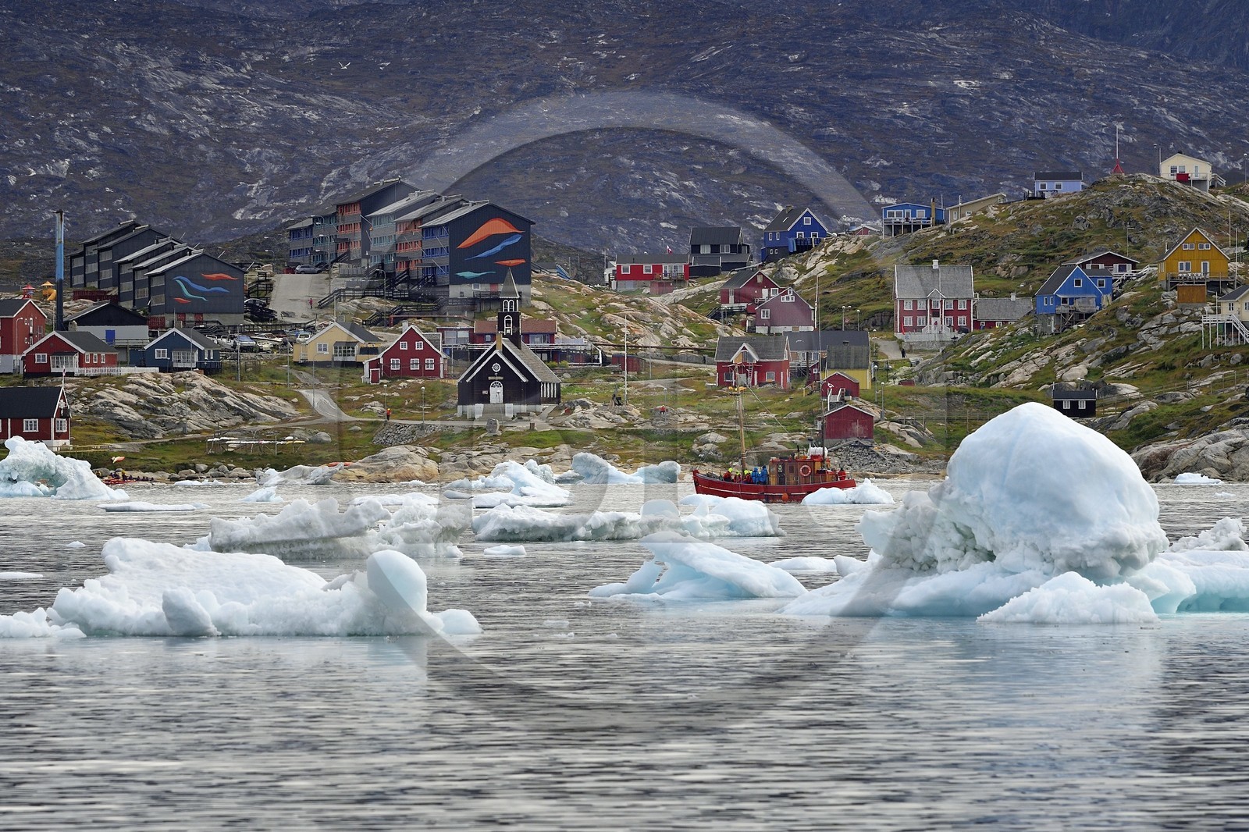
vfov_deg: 4.9
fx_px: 9712
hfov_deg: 7.4
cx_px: 624
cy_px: 416
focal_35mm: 280
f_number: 9
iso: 400
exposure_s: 1/800
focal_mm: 280
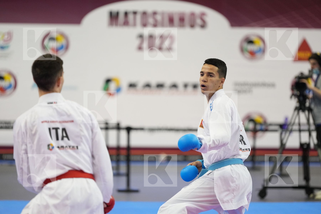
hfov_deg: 12.0
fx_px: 1525
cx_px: 160
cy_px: 107
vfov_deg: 8.0
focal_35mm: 171
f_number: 2.8
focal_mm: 171
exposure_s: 1/1000
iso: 3200
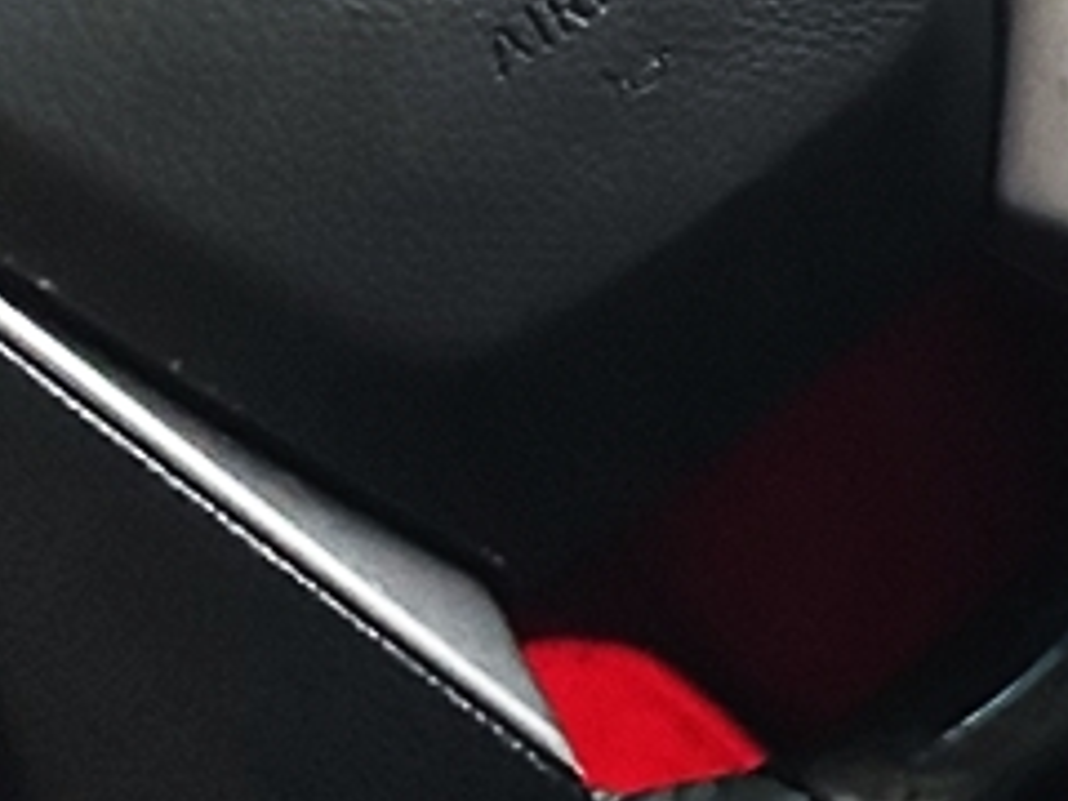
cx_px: 3155
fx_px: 4628
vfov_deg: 9.5
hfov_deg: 10.0
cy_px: -576
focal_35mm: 150
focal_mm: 6.86
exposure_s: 1/60
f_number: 1.78
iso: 640
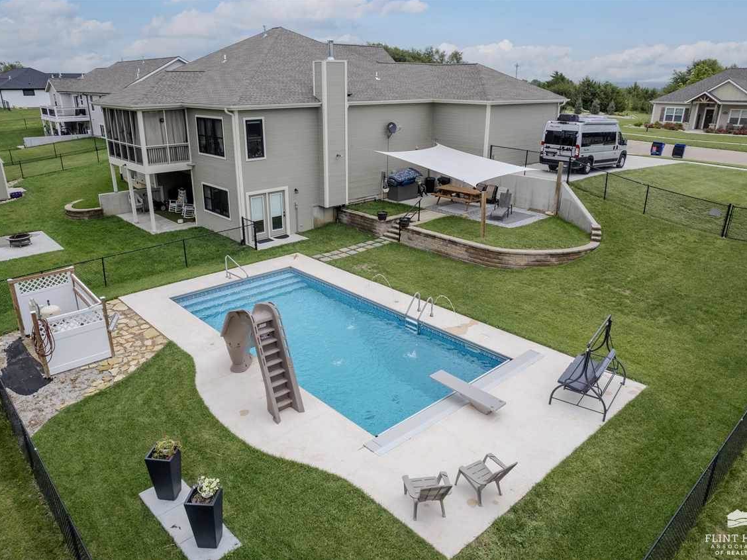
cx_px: 357
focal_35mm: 24
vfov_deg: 56.8
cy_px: 279
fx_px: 518
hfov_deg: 71.6
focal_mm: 8.38
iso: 100
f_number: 2.8
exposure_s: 1/2000
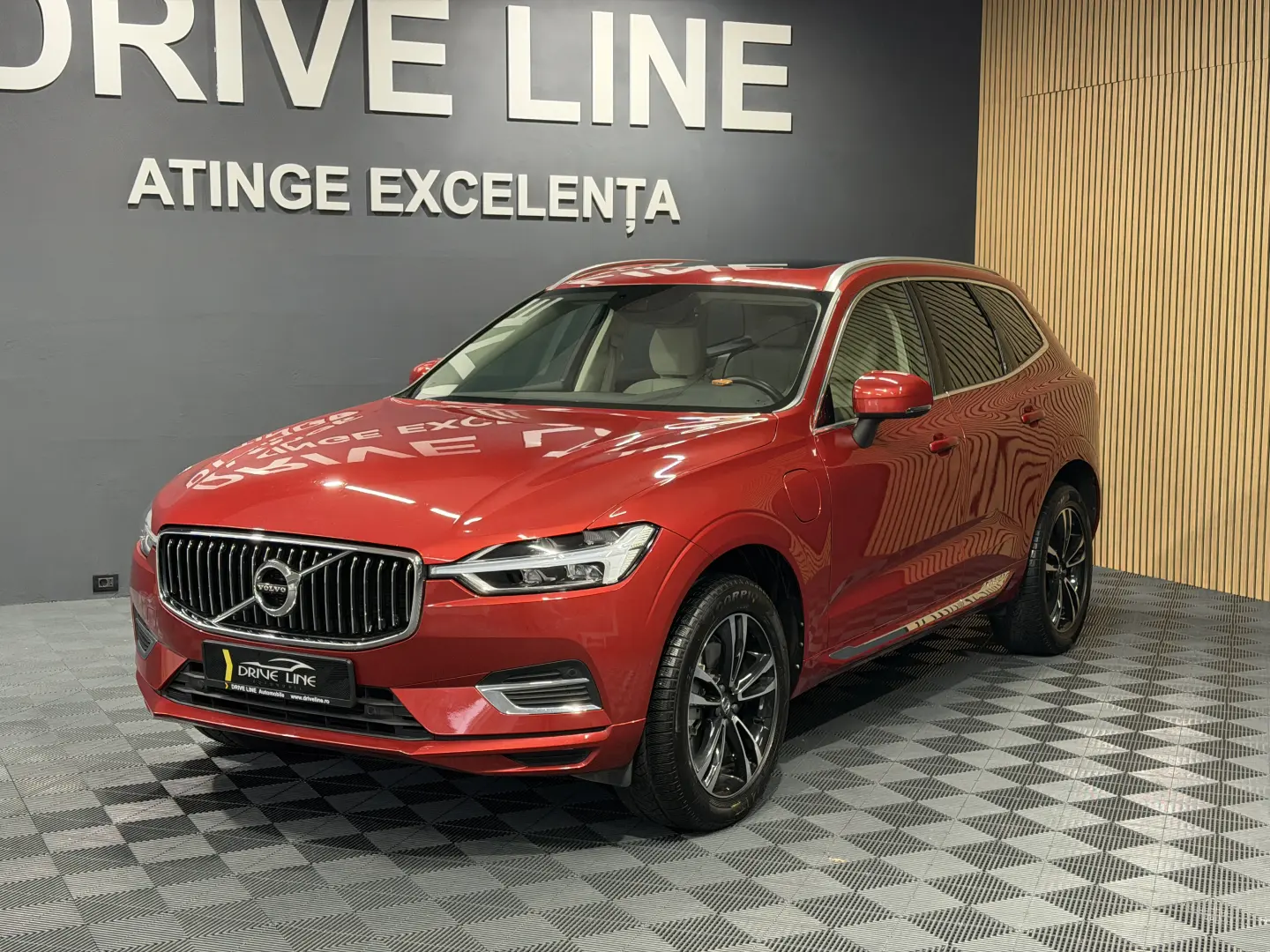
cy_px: 476
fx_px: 1761
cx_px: 635
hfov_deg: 39.7
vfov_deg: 30.3
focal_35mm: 48
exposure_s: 1/50
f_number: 1.78
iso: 125
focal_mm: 6.76
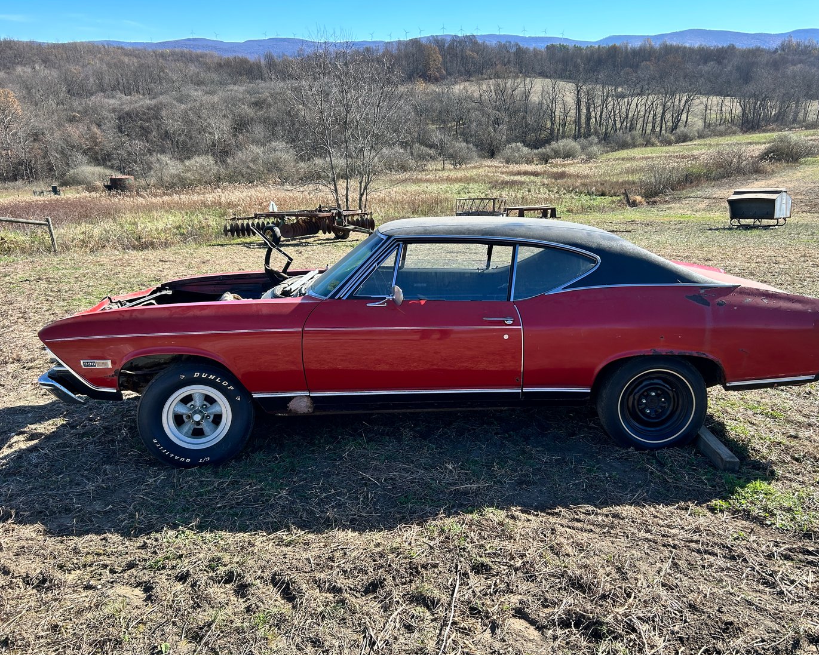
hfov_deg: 62.1
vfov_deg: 51.5
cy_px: 334
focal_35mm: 28
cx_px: 442
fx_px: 679
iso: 50
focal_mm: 5.7
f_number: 1.5
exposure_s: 1/1068
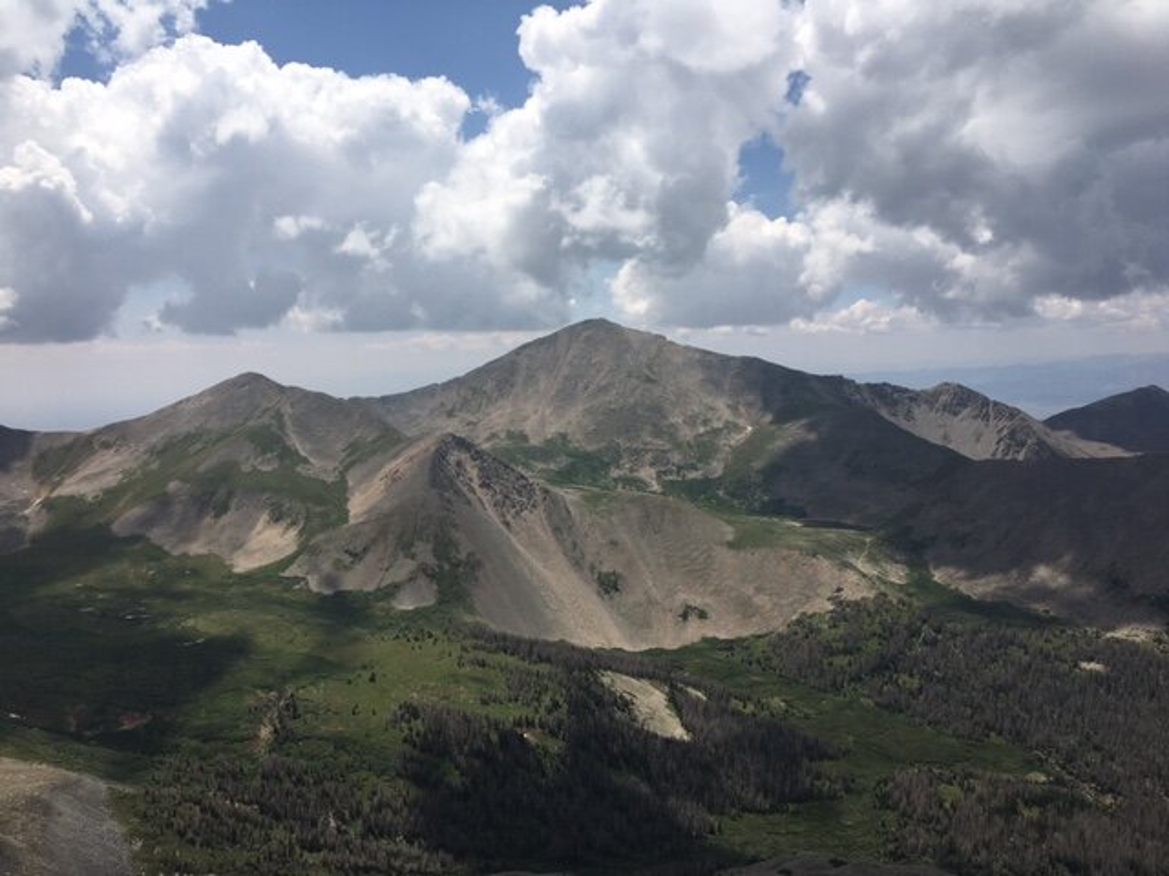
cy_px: 438
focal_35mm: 29
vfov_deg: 48.2
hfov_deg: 61.7
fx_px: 979
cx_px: 584
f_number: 2.2
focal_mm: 4.15
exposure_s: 1/3077
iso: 25
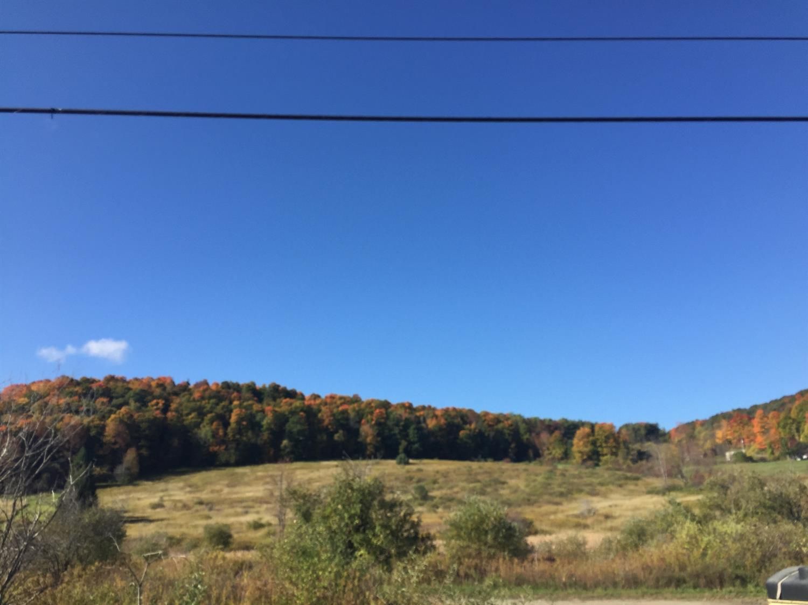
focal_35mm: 29
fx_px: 677
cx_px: 404
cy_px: 302
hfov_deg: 61.7
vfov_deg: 48.2
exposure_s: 1/1412
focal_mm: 4.15
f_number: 2.2
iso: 32
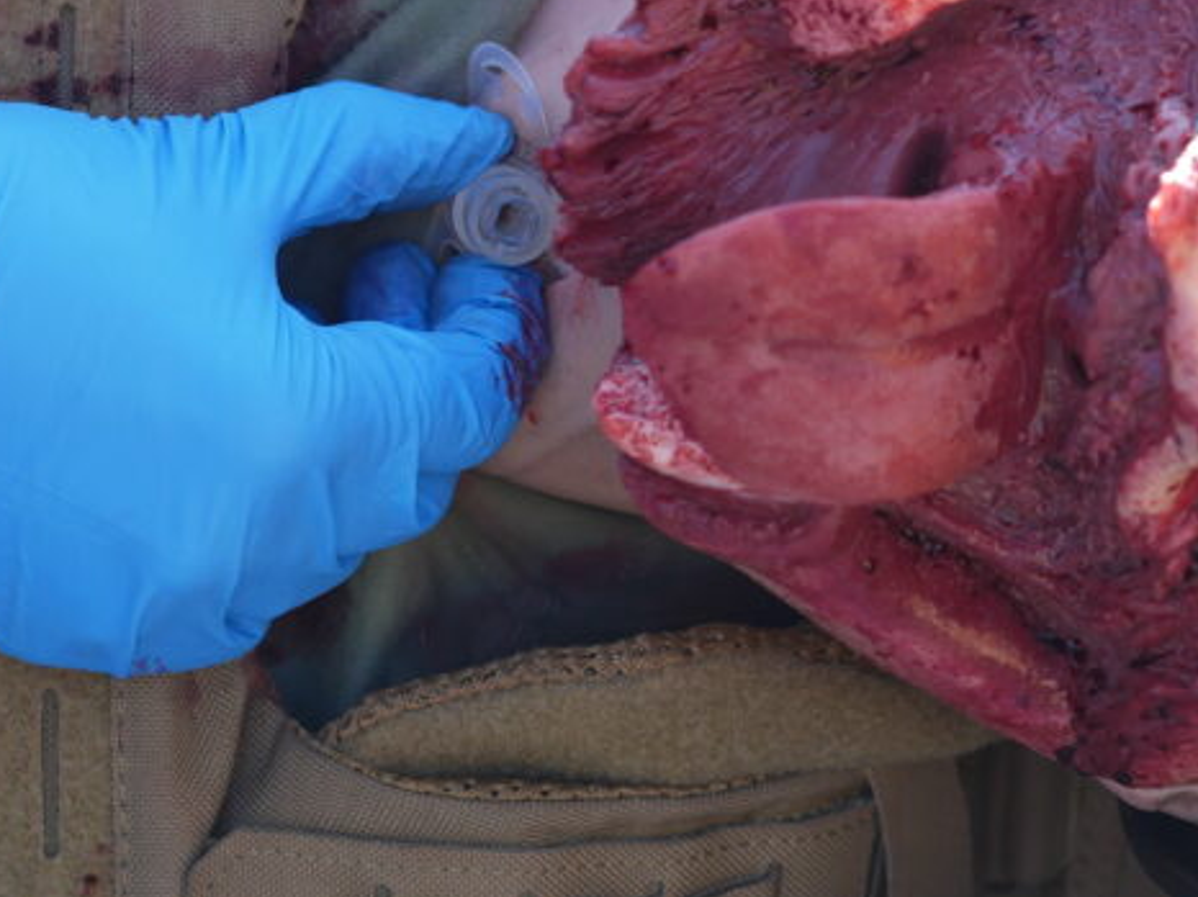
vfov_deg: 7.5
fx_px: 6849
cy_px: 258
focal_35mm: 198
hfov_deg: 10.0
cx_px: 913
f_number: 2.8
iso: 200
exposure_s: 1/320
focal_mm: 45
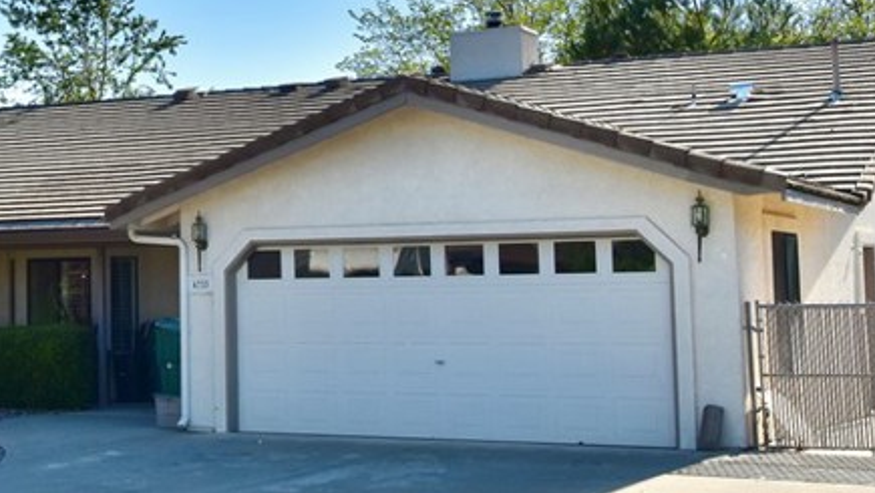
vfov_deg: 16.1
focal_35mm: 74
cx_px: 32
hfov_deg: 27.2
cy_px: 23
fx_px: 1717
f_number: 11
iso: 400
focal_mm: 20
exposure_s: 1/400
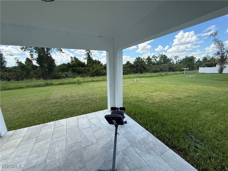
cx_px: 114
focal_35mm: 14
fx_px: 92
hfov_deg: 102.1
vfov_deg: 85.7
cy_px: 86
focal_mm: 2.22
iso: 64
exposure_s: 1/613
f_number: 2.2
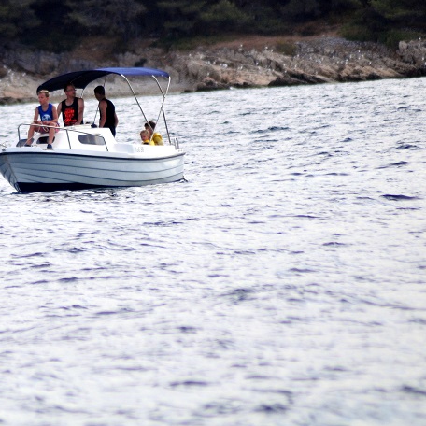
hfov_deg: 2.9
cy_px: 127
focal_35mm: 613
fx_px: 8535
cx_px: -19
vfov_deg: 2.9
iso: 320
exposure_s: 1/1600
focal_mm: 220
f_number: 5
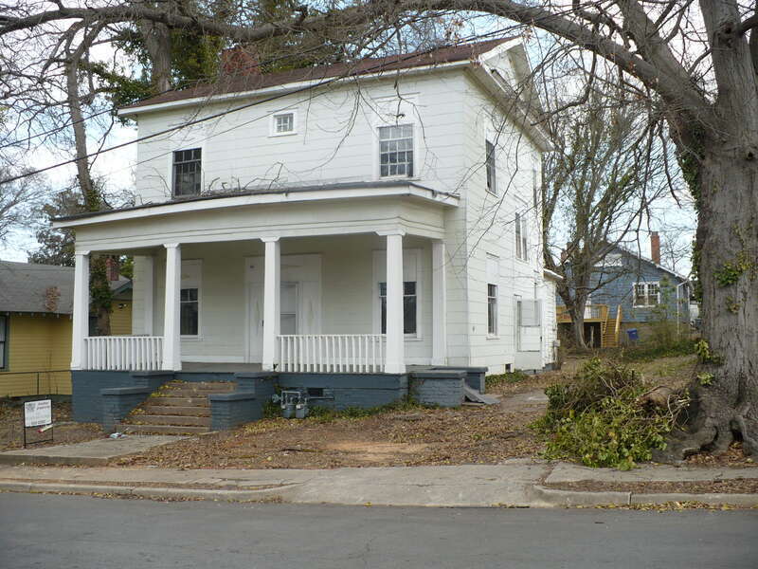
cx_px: 379
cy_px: 284
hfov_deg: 50.1
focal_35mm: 37
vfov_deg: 38.7
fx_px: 810
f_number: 2.8
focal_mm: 6.1
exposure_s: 1/400
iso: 100
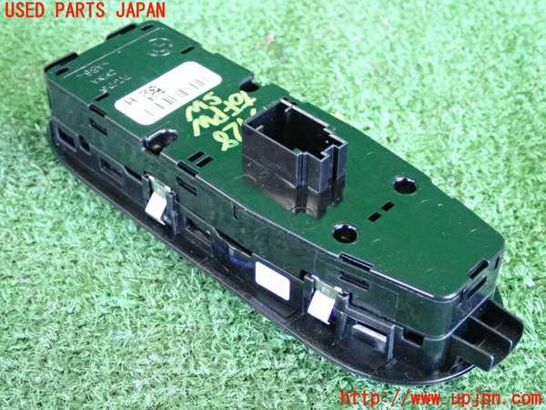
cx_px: 273
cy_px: 205
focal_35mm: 54
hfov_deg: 35.5
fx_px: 852
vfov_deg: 27.0
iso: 3200
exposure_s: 1/125
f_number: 3.3
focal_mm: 9.65
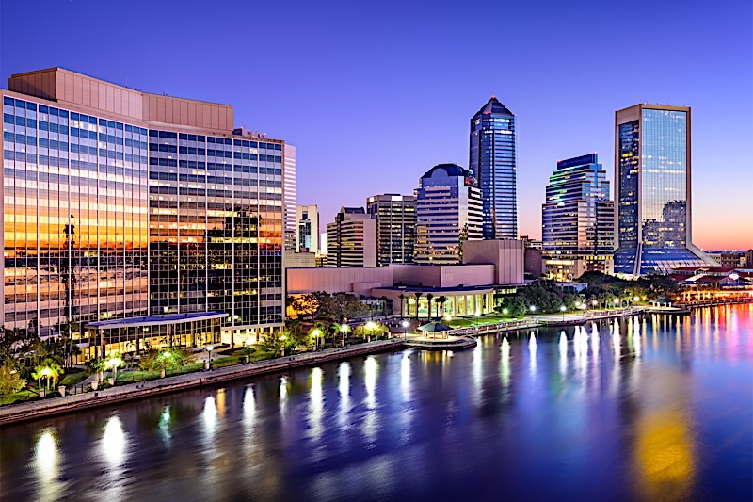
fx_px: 627
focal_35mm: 30
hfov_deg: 61.9
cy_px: 251
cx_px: 376
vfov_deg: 43.6
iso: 125
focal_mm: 30
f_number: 8
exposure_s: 30
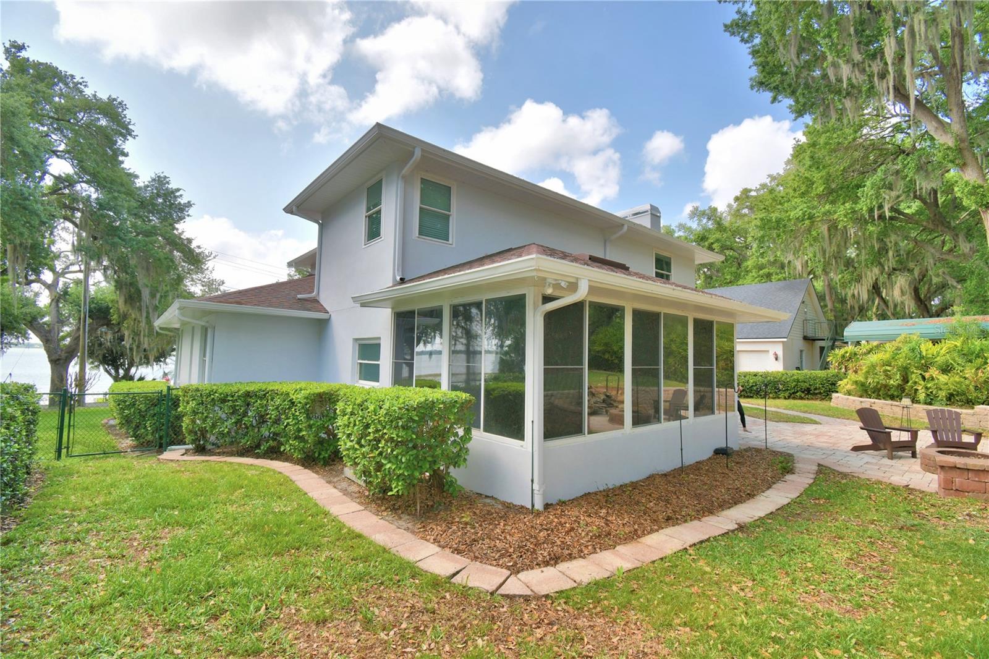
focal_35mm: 15
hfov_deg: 100.4
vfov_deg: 77.3
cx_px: 494
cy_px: 330
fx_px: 412
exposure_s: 1/250
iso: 100
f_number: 7.1
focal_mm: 10
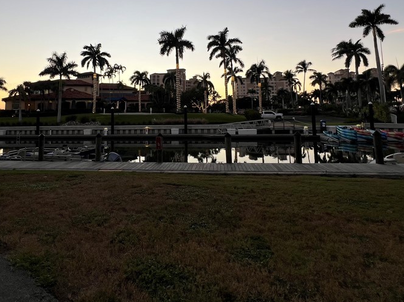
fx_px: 233
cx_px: 185
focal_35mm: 20
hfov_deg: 81.6
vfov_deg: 63.3
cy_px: 88
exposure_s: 1/99
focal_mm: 1.57
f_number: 1.8
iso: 32
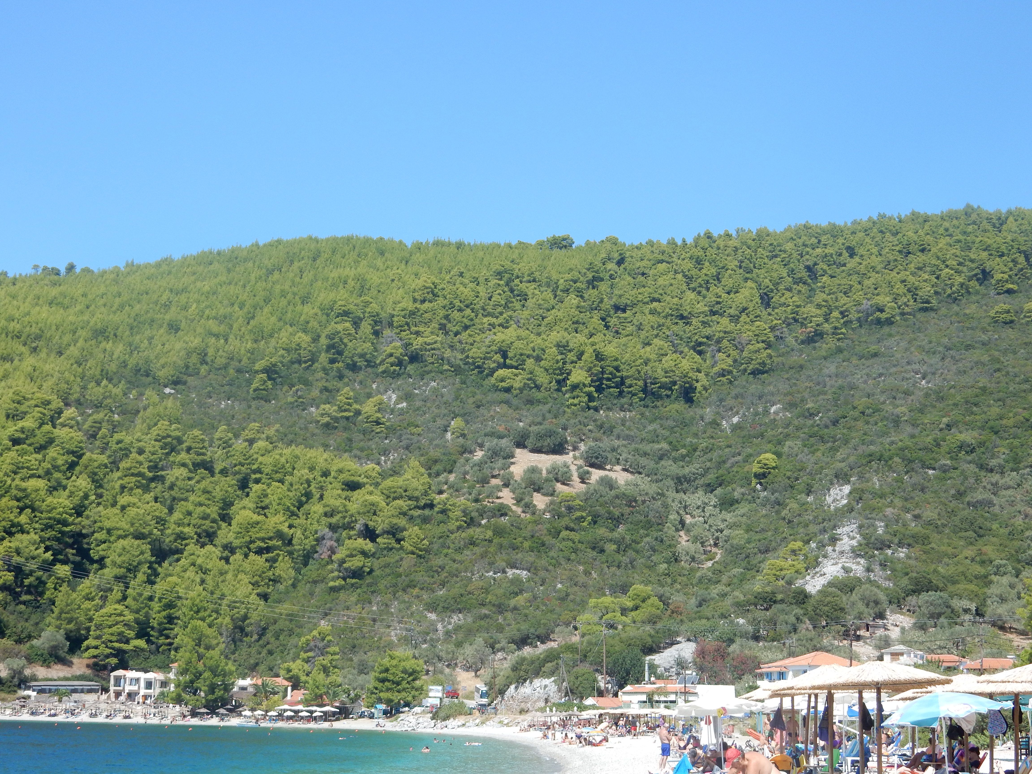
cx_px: 516
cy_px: 387
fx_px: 1789
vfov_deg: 24.4
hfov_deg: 32.2
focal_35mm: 60
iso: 125
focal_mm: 10.7
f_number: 4.5
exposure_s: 1/640
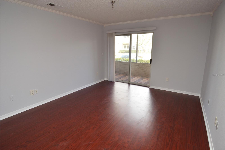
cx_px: 112
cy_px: 75
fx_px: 112
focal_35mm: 18
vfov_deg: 67.3
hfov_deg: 90.1
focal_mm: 12
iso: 400
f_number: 4.5
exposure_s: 1/80
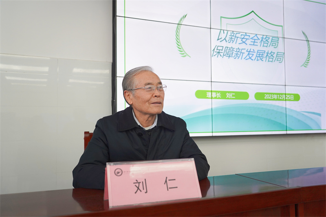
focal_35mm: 30
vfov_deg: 43.6
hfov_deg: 61.9
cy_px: 108
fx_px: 272
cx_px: 163
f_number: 4
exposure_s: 1/160
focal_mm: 30
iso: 1250
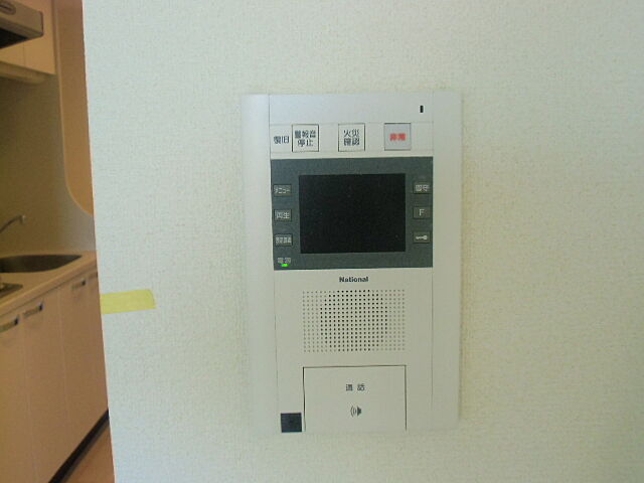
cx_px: 322
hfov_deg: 55.4
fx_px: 614
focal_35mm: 33
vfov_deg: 42.9
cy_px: 242
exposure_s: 1/60
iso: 400
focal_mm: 5.93
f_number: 3.7
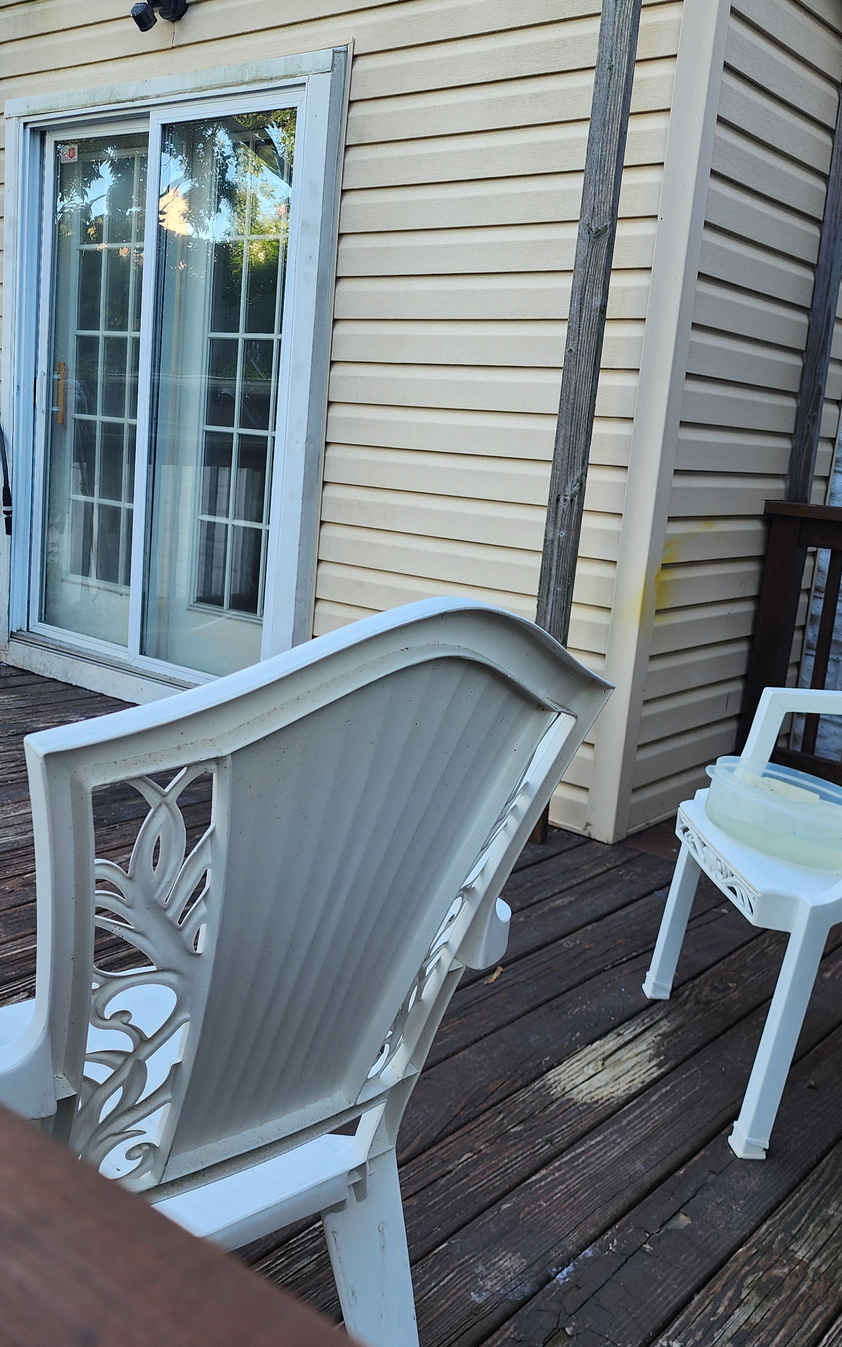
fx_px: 1212
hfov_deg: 38.2
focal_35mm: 33
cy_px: 666
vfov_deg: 58.1
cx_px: 359
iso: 50
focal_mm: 6.4
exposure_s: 1/180
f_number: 1.8
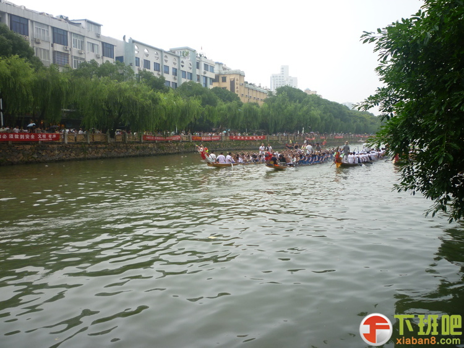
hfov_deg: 61.6
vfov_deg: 48.3
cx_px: 232
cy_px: 174
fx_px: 389
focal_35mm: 29
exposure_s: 1/125
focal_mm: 5.2
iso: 80
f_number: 3.3
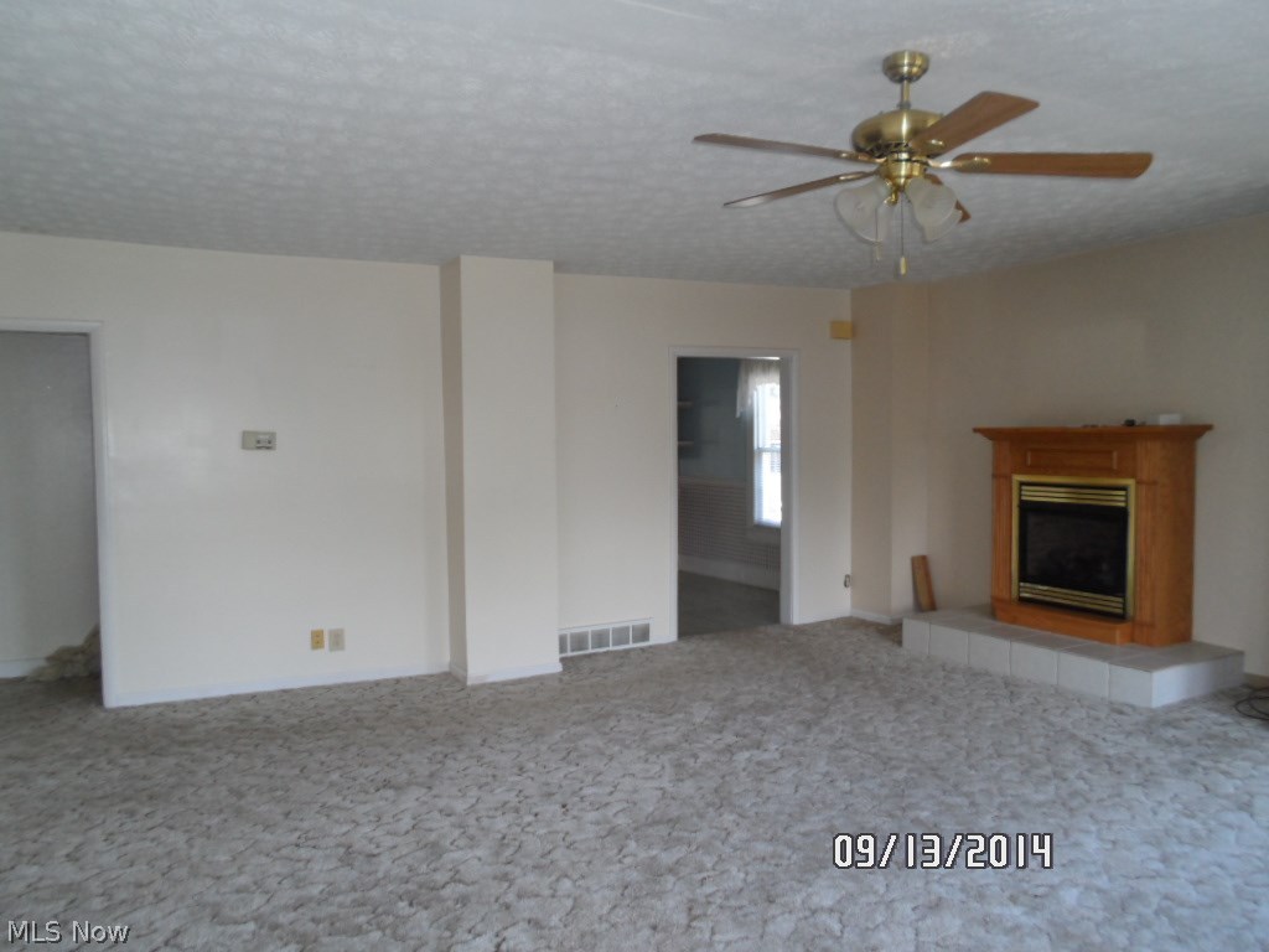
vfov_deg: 54.9
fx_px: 916
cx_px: 634
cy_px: 476
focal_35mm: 25
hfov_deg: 69.4
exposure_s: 1/90
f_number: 2.5
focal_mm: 4.5
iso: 200
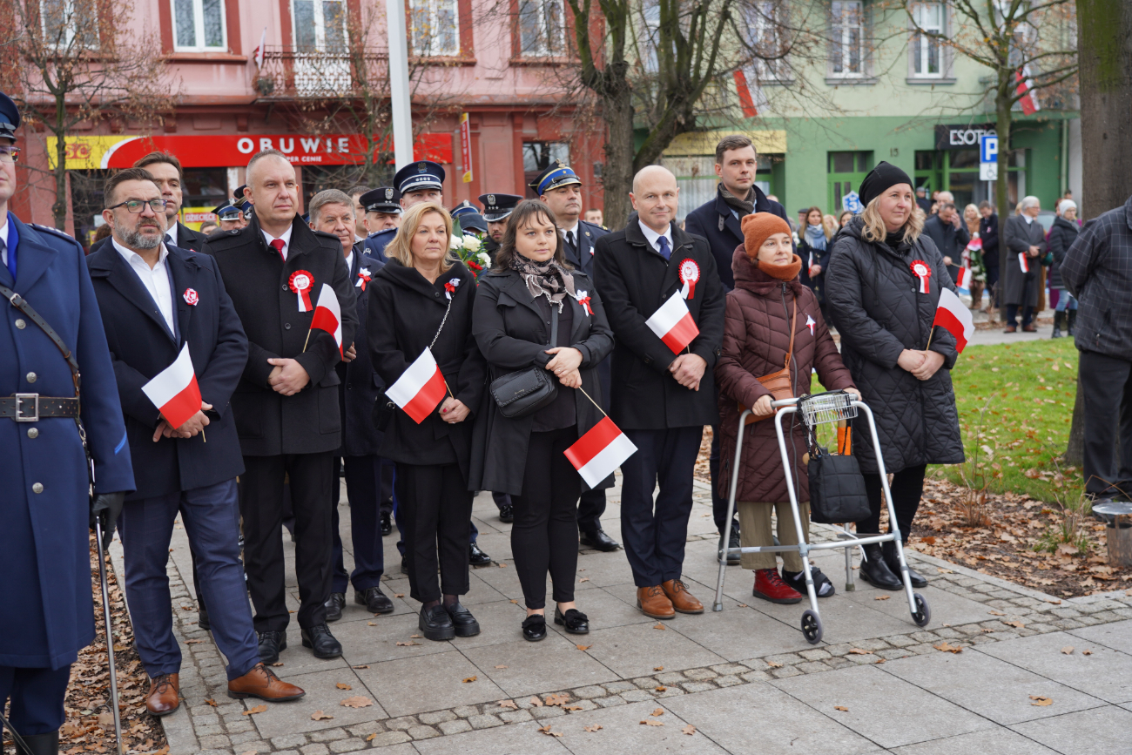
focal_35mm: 42
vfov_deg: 31.9
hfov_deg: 46.4
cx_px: 566
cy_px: 378
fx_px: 1321
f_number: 4
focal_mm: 42
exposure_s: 1/100
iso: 200
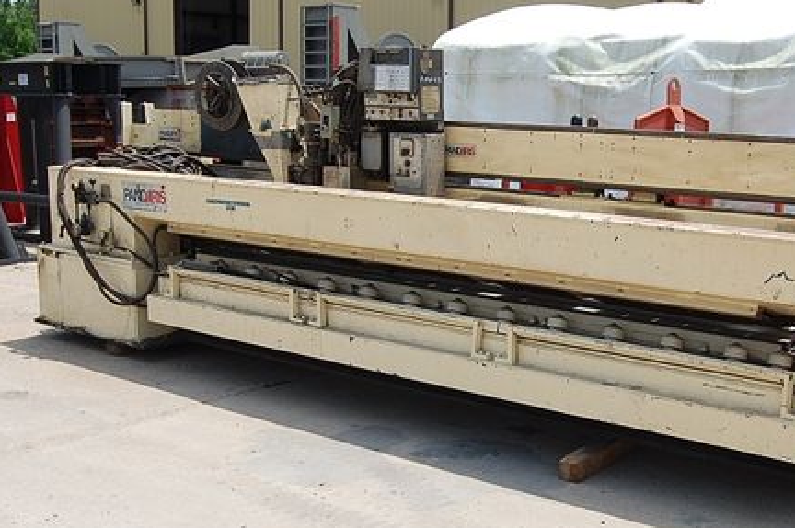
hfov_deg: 39.3
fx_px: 1103
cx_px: 519
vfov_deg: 26.9
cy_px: 304
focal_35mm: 50
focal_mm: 24
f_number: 9
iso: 200
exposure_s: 1/320
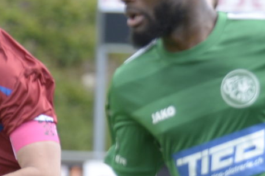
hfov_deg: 1.8
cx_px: 173
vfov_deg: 1.2
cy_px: 289
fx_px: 8218
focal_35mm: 1118
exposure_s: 1/640
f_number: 5.3
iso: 560
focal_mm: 200
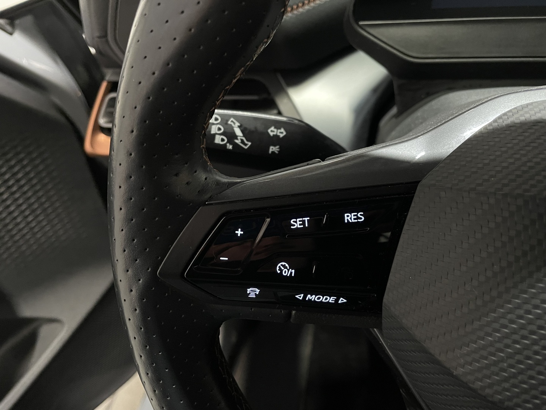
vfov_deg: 53.1
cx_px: 273
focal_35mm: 26
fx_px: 410
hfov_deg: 67.3
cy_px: 205
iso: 640
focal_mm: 4.2
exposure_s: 1/33
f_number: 1.6
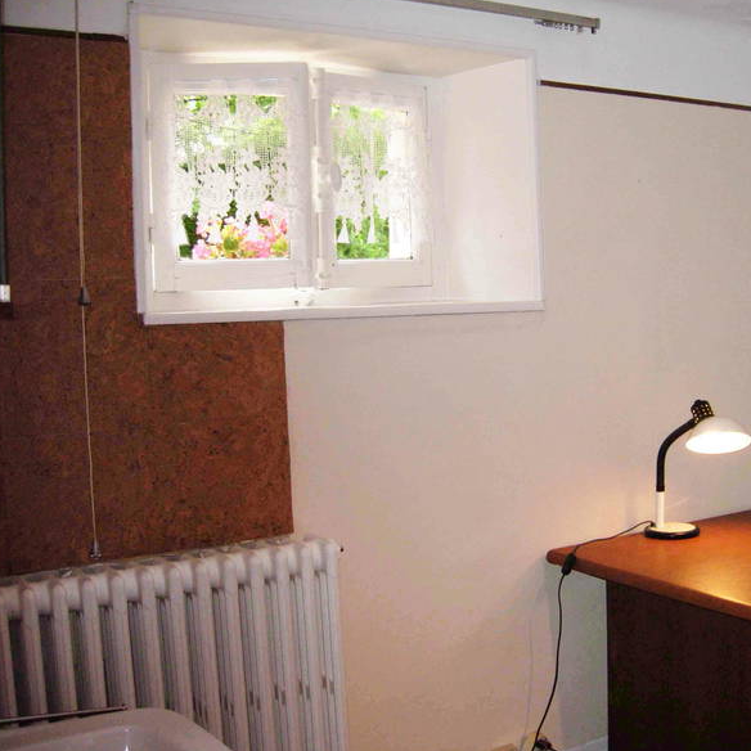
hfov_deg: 38.8
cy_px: 373
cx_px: 487
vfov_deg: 39.2
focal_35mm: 43
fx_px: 1055
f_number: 2.7
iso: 200
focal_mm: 7.5
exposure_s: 1/181
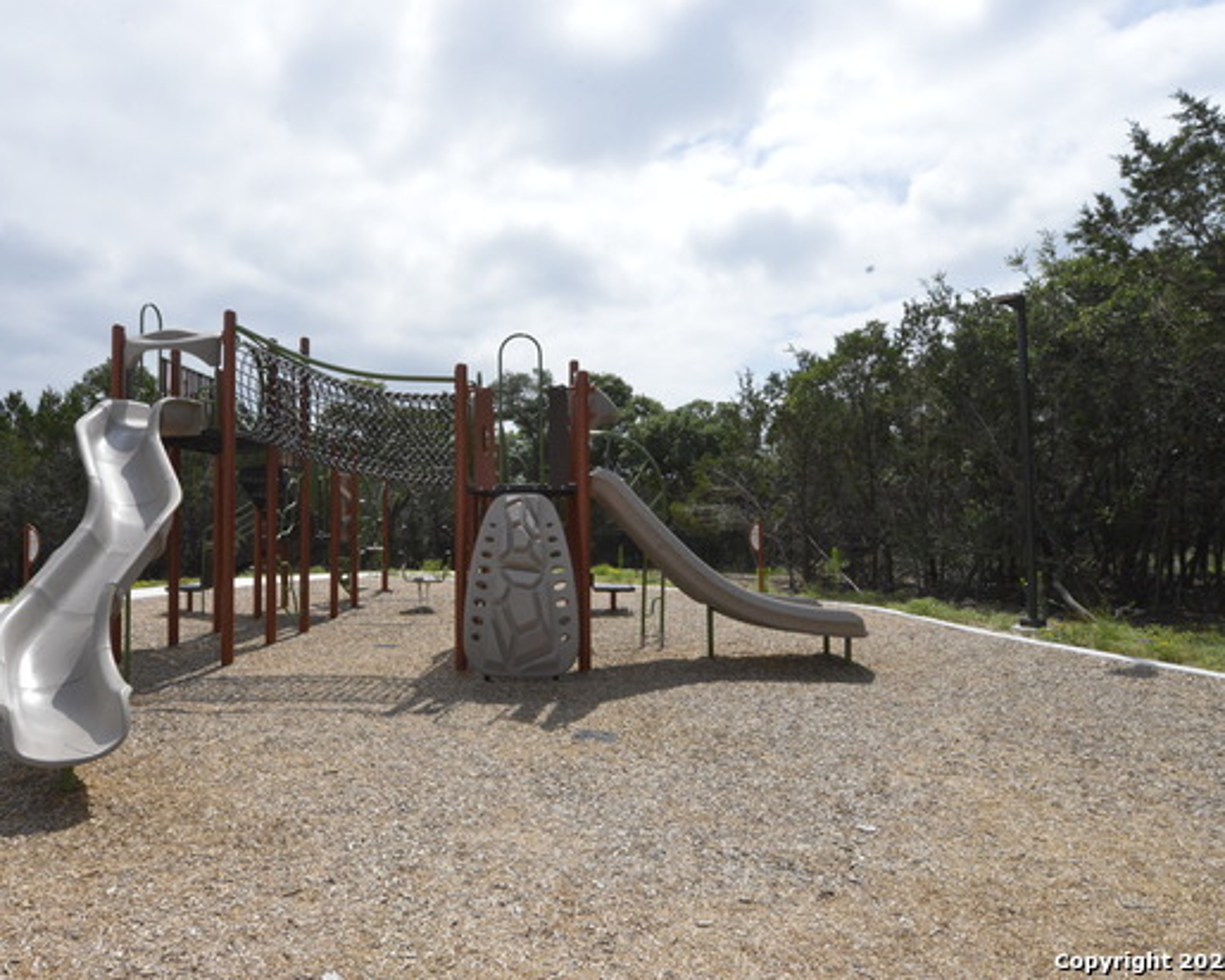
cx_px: 483
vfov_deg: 65.5
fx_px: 761
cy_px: 496
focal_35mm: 21
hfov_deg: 76.7
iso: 6400
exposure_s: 1/5000
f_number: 16
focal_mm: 18
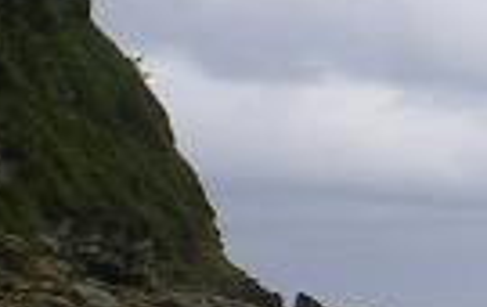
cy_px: 343
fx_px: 2088
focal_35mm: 157
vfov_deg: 8.3
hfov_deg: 12.3
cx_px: 837
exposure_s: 1/250
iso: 64
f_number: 4.6
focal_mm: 6.3
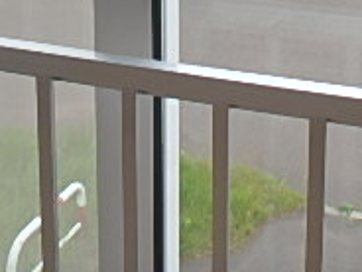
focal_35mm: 73
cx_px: 268
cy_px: -171
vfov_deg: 17.5
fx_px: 763
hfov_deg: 26.4
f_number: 3.5
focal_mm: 3.7
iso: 125
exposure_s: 1/100
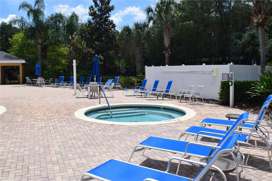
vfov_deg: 33.0
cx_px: 136
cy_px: 90
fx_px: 306
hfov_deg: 47.9
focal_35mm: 40
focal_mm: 27
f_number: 11
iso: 250
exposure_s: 1/500
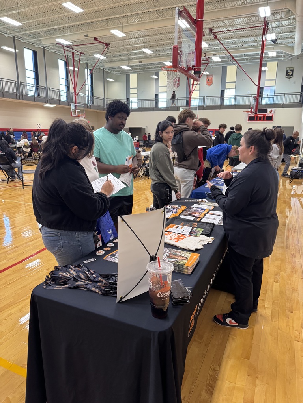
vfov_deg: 71.6
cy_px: 202
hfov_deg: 56.8
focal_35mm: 24
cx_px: 152
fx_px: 280
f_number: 1.78
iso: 250
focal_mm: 6.76
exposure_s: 1/60
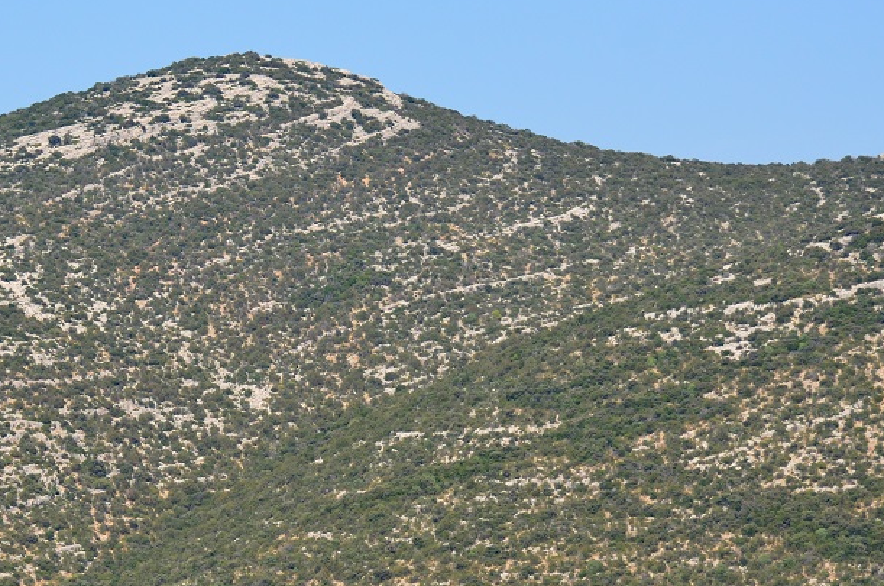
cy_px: 352
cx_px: 320
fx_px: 4505
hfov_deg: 11.2
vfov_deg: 7.4
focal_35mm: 184
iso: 400
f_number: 4.5
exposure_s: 1/2500
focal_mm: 75
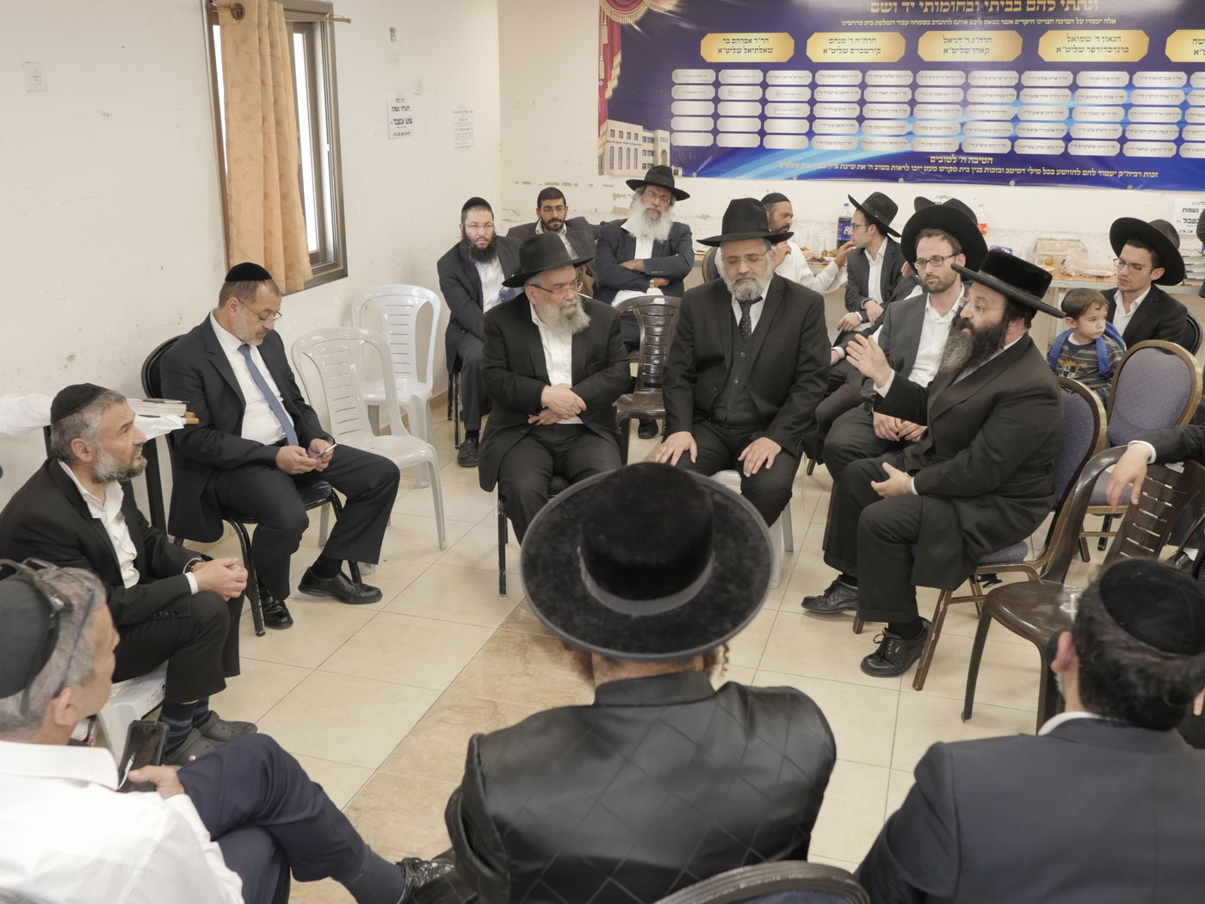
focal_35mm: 32
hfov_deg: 56.8
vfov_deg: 44.2
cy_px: 452
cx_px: 602
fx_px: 1114
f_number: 2.8
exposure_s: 1/125
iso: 640
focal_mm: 16
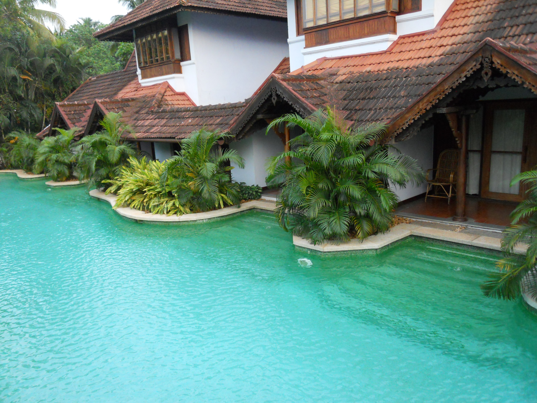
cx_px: 268
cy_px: 202
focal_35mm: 28
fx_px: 434
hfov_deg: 63.4
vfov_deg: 49.7
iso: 400
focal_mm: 5
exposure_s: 1/160
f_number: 2.7
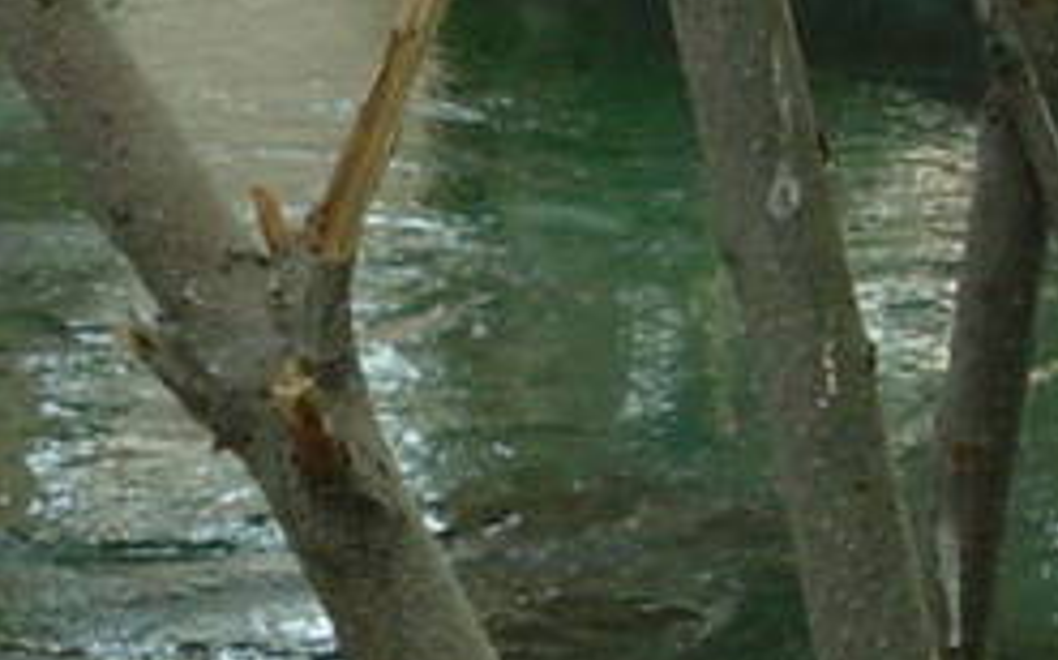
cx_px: 471
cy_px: 236
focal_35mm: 261
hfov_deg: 8.0
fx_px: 7521
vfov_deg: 5.0
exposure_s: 1/95.9
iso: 50
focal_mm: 6.3
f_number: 2.9
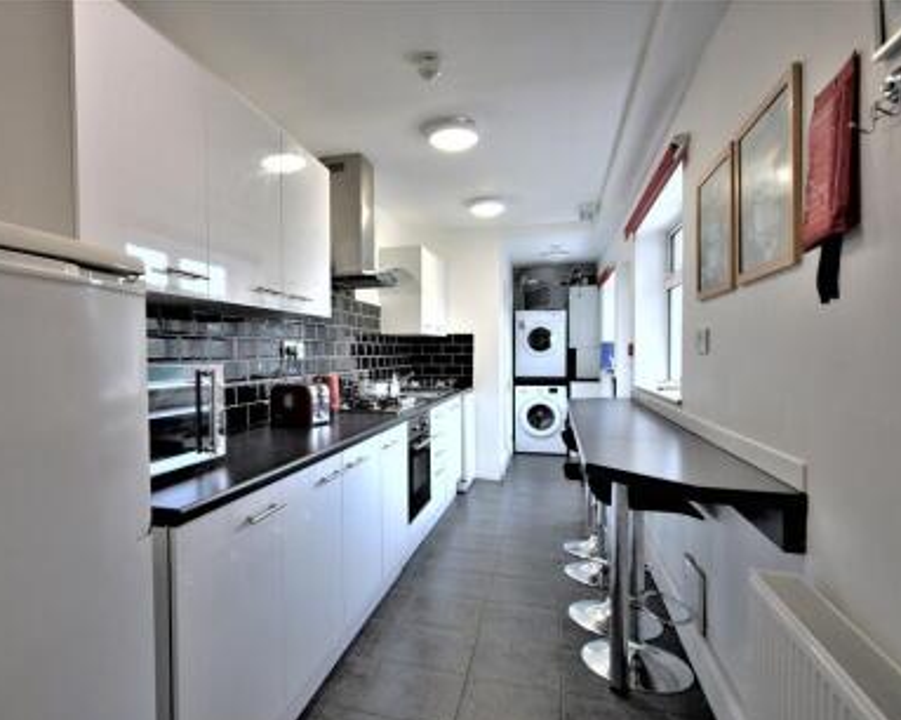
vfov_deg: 65.5
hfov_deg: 76.7
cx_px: 358
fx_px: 560
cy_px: 371
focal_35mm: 21
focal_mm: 12
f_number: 4.5
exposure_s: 1/60
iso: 400
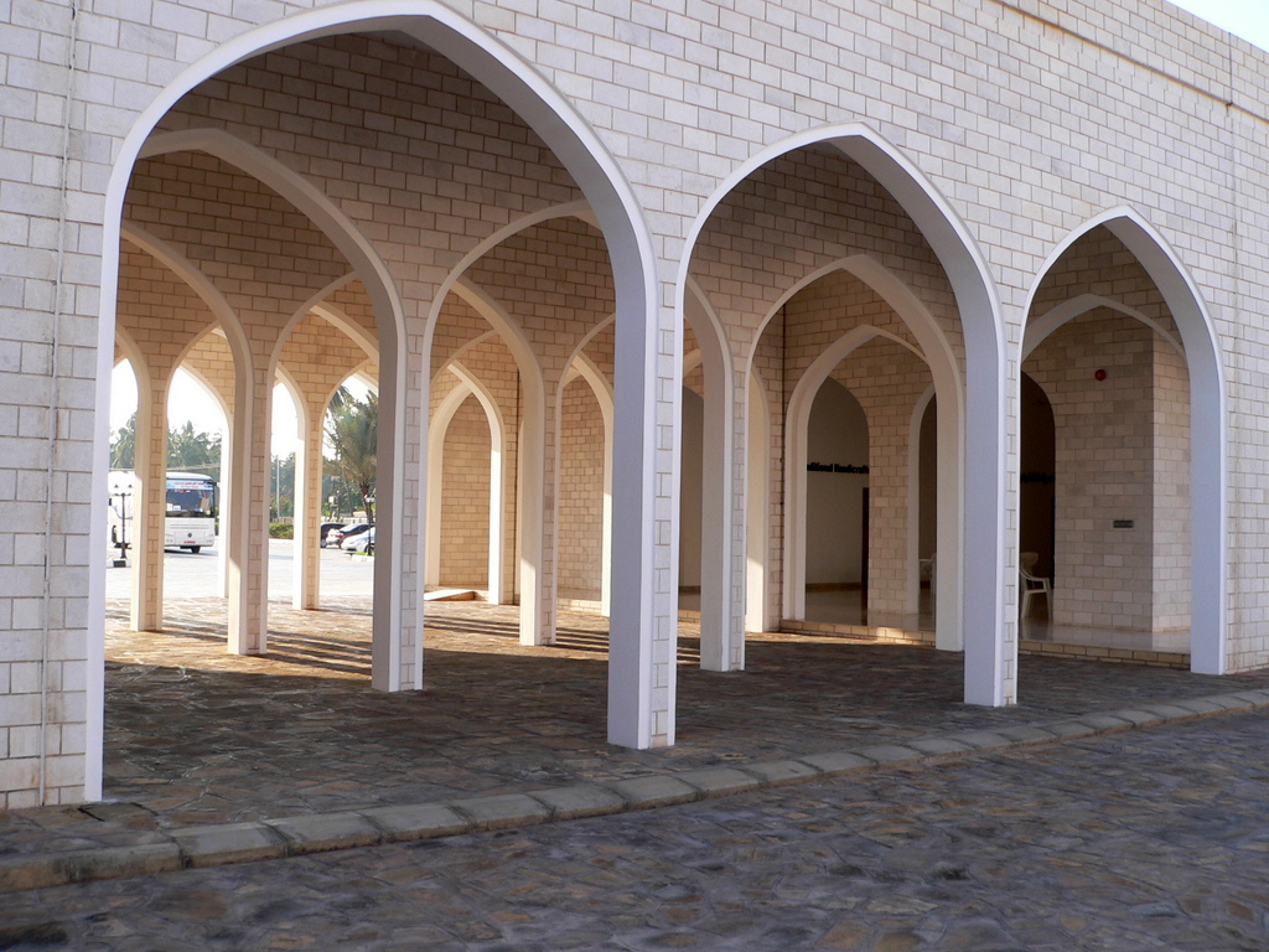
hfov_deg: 51.4
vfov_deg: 39.7
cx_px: 634
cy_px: 476
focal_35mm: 36
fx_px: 1320
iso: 80
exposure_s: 1/160
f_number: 4
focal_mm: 6
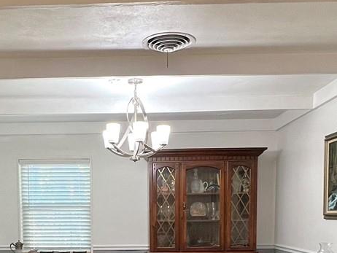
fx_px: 438
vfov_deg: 30.0
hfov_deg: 41.5
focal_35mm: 45
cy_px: 254
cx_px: 111
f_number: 1.8
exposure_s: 1/60
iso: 125
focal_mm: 1.57
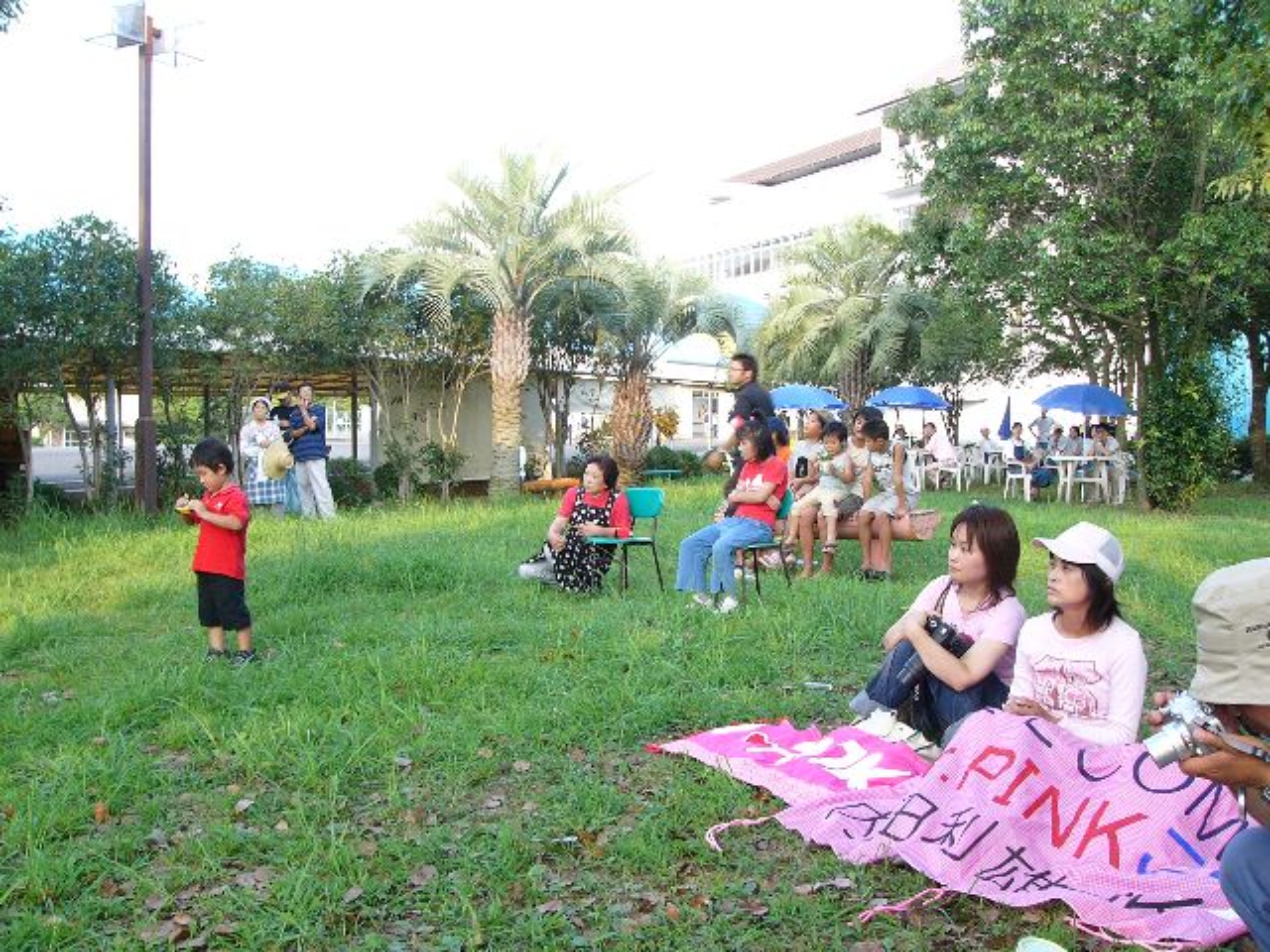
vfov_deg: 39.7
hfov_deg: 51.4
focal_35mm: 36
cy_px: 476
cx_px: 635
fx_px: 1321
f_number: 3.3
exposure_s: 1/50
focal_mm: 6.1
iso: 50
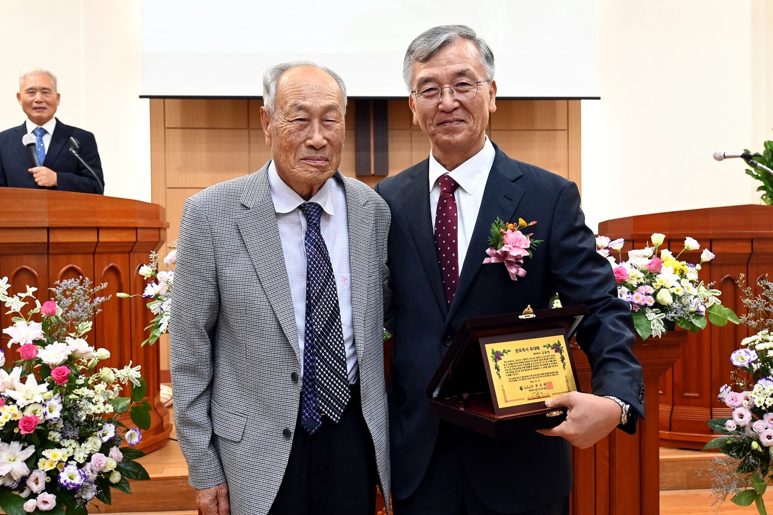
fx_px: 853
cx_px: 386
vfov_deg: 33.6
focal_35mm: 40
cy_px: 258
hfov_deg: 48.7
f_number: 4.5
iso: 3200
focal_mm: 26.5
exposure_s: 1/125
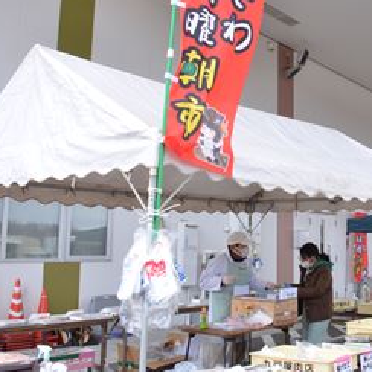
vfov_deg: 36.0
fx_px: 571
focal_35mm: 47
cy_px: 168
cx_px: 337
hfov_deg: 34.0
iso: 1400
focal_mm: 18
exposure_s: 1/200
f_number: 5.6
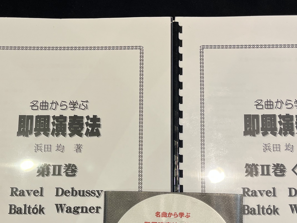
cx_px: 151
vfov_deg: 29.1
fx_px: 420
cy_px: 172
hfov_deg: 38.9
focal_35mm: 49
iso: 64
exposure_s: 1/60
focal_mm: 5.1
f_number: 1.6
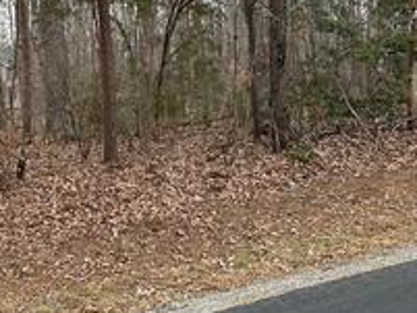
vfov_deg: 23.5
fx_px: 735
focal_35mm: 61
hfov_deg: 29.9
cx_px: 19
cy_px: 39
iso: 80
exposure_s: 1/383
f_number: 1.78
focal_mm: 6.86
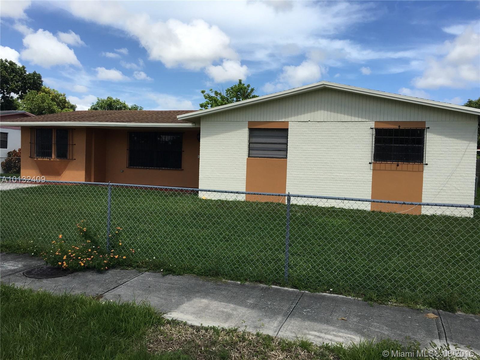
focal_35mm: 29
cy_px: 180
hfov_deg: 61.7
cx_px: 240
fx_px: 402
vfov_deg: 48.2
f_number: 2.2
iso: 25
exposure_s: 1/1672
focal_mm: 4.15
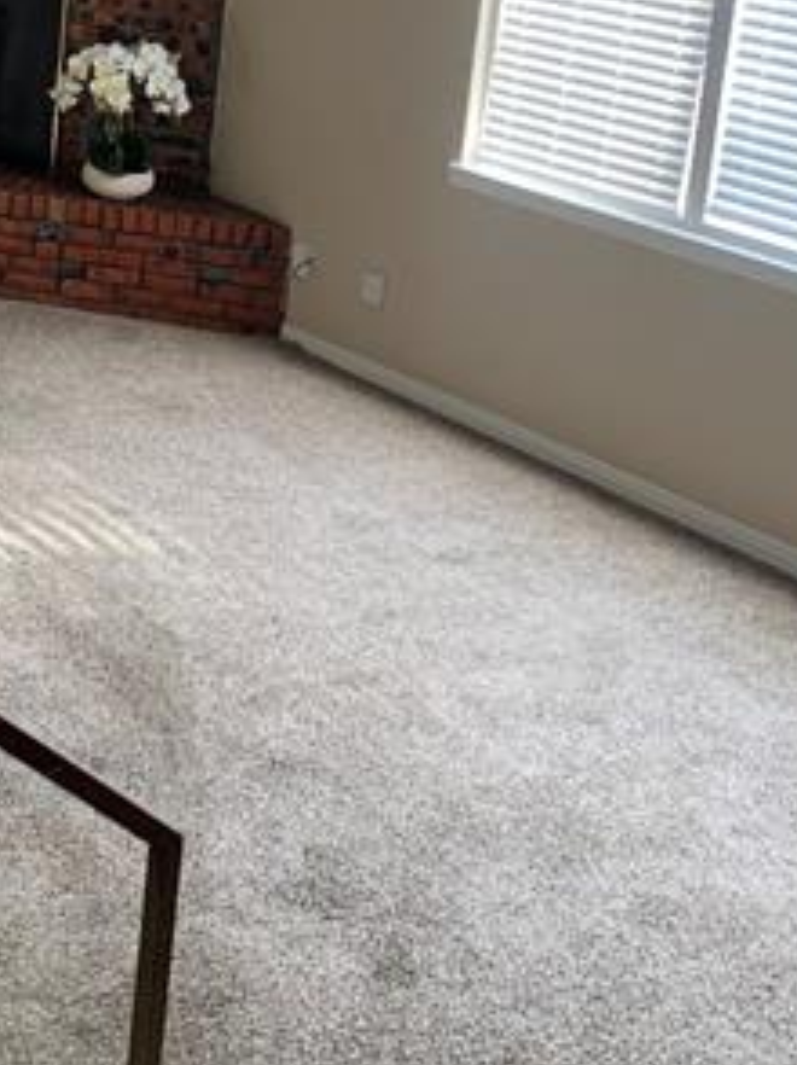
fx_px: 2091
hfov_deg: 21.3
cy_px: 254
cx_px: 152
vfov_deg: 28.1
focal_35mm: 68
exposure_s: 1/60
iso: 80
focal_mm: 4.25
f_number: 1.8
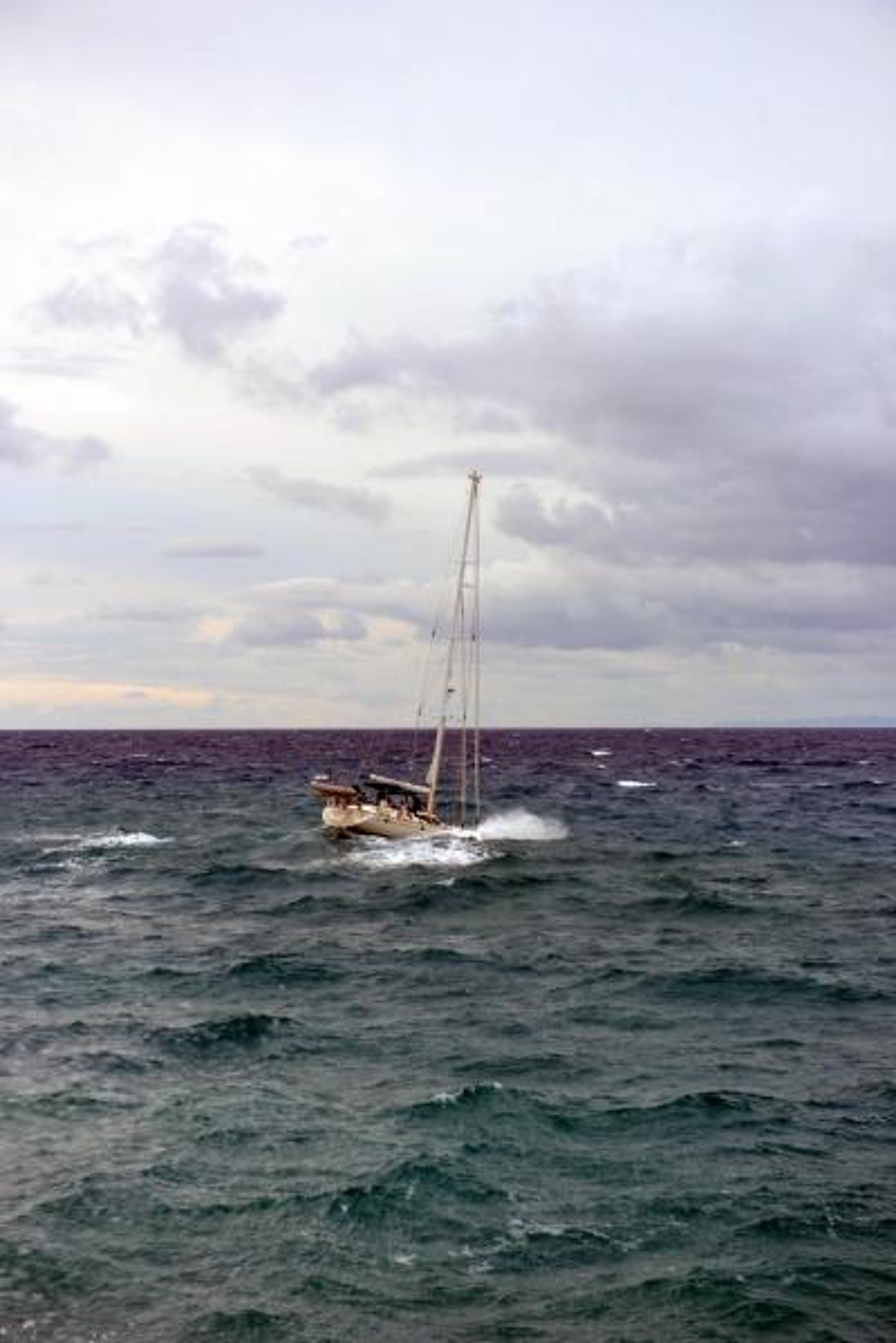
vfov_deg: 28.8
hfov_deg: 19.5
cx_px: 448
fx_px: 2613
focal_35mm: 70
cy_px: 672
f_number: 5
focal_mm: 70
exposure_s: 1/100
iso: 160
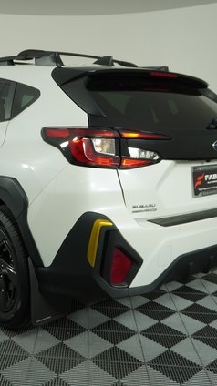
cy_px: 193
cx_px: 49
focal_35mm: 38
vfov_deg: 52.8
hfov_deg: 30.5
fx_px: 389
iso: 160
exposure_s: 1/160
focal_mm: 16
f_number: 4
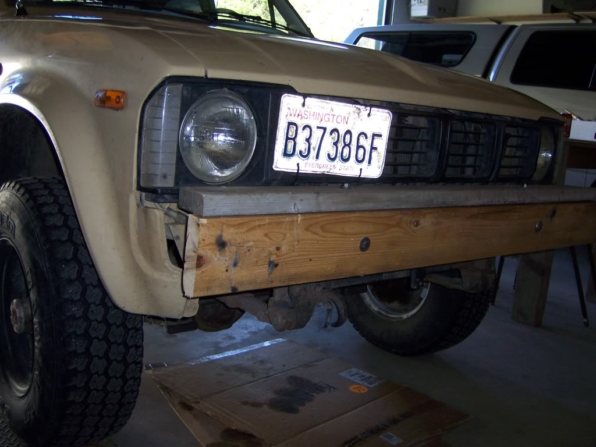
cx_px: 298
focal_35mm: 36
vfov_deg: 39.7
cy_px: 224
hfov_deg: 51.4
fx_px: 620
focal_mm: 6.2
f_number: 2.8
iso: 125
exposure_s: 1/60
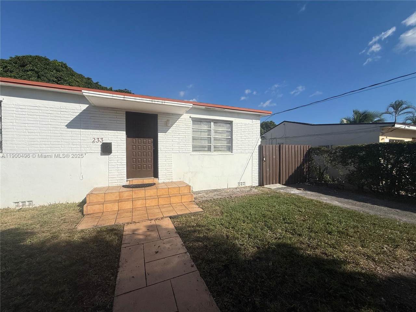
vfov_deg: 85.7
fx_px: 168
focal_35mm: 14
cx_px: 208
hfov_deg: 102.1
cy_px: 156
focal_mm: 2.22
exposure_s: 1/6173
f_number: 2.2
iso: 40
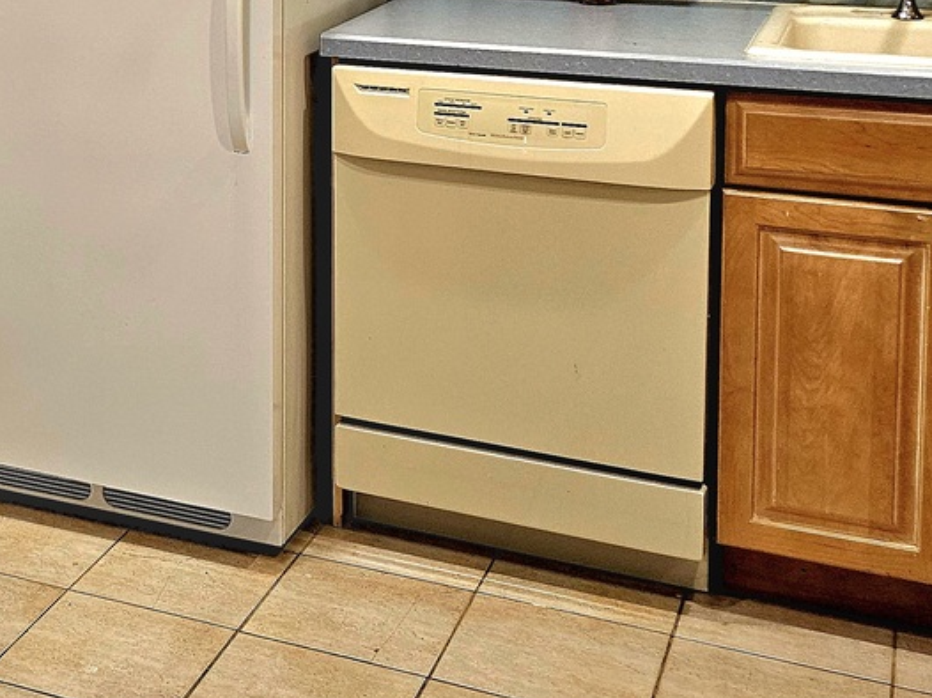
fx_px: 1695
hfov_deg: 28.9
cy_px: -21
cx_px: 12
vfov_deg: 22.3
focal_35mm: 63
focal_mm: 6.3
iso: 320
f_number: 1.7
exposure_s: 1/120
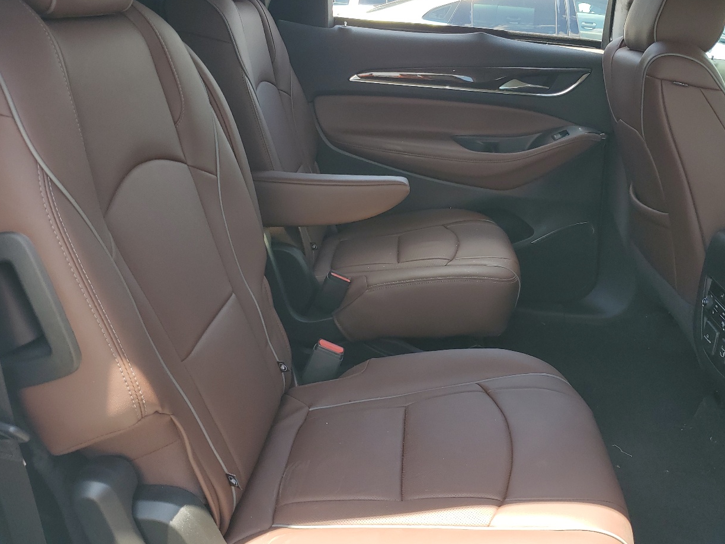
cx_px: 404
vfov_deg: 41.7
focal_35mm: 34
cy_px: 243
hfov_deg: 53.8
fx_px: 712
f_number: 1.5
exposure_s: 1/385
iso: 50
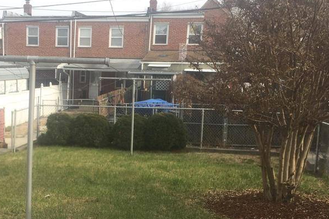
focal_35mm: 52
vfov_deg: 25.7
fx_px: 475
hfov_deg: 37.3
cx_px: 83
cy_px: 161
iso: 32
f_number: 2.2
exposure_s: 1/694
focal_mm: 4.15
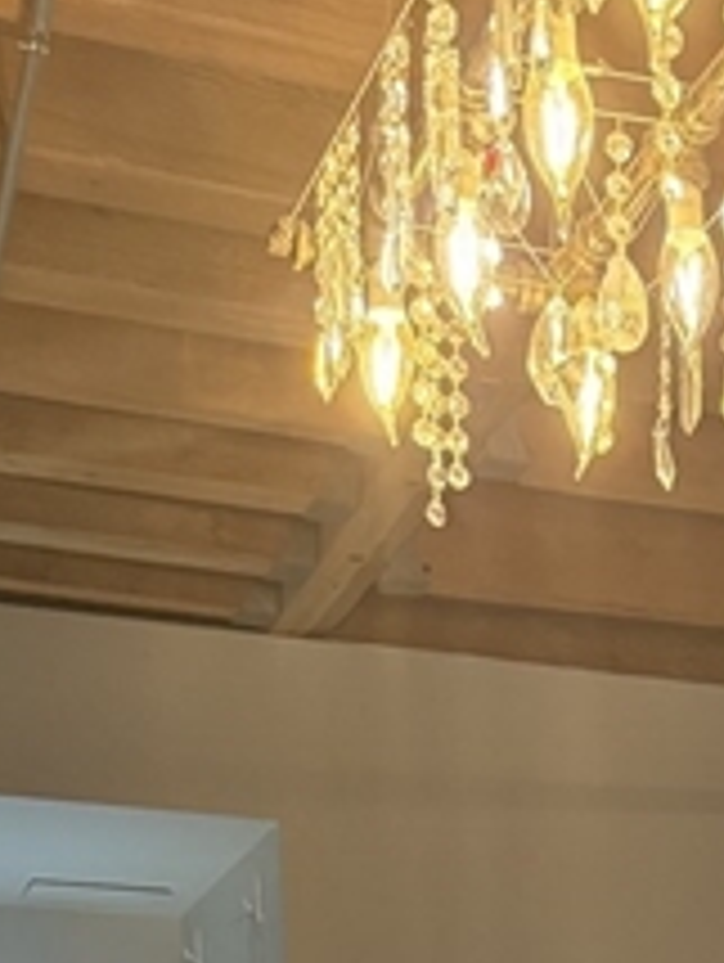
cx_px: 899
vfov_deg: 18.8
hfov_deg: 16.4
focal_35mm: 86
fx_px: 2394
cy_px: 1611
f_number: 1.78
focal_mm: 6.76
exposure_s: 1/60
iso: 500
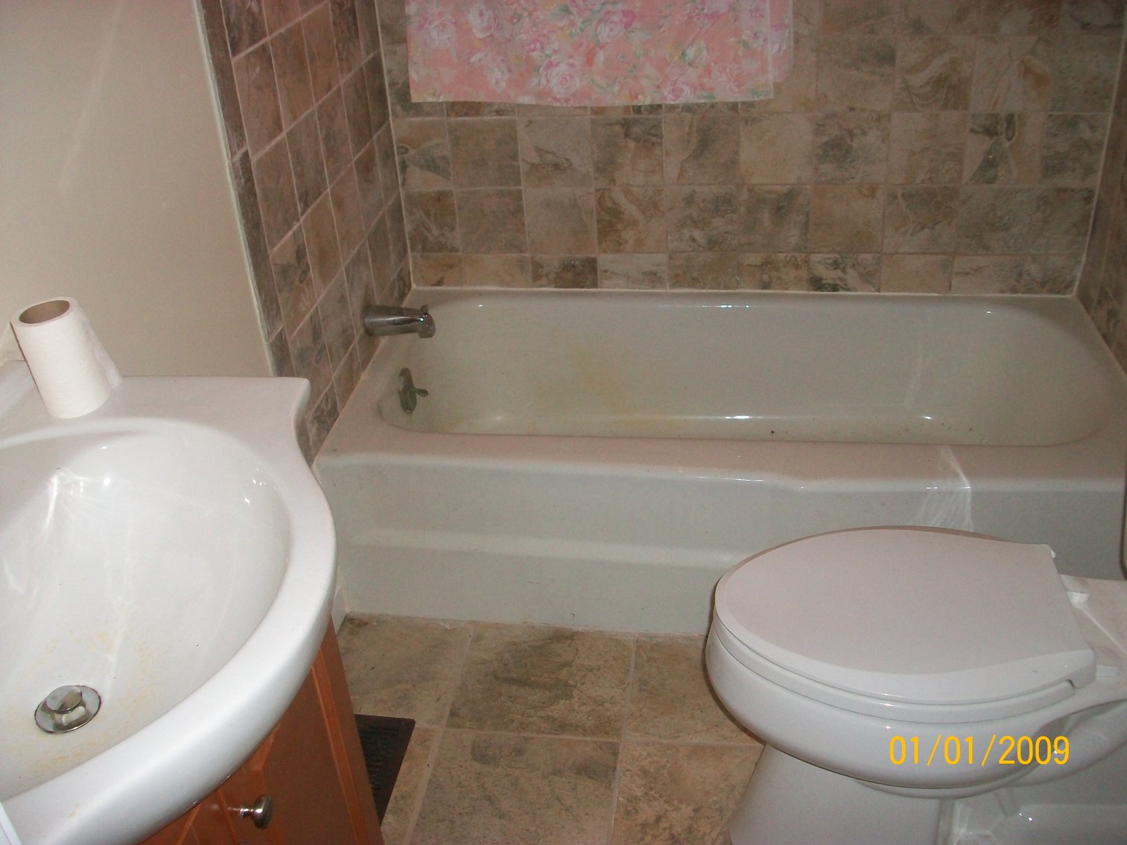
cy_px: 422
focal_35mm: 34
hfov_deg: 54.0
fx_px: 1107
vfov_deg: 41.8
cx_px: 564
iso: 120
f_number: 2.8
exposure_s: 1/60
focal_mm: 5.7
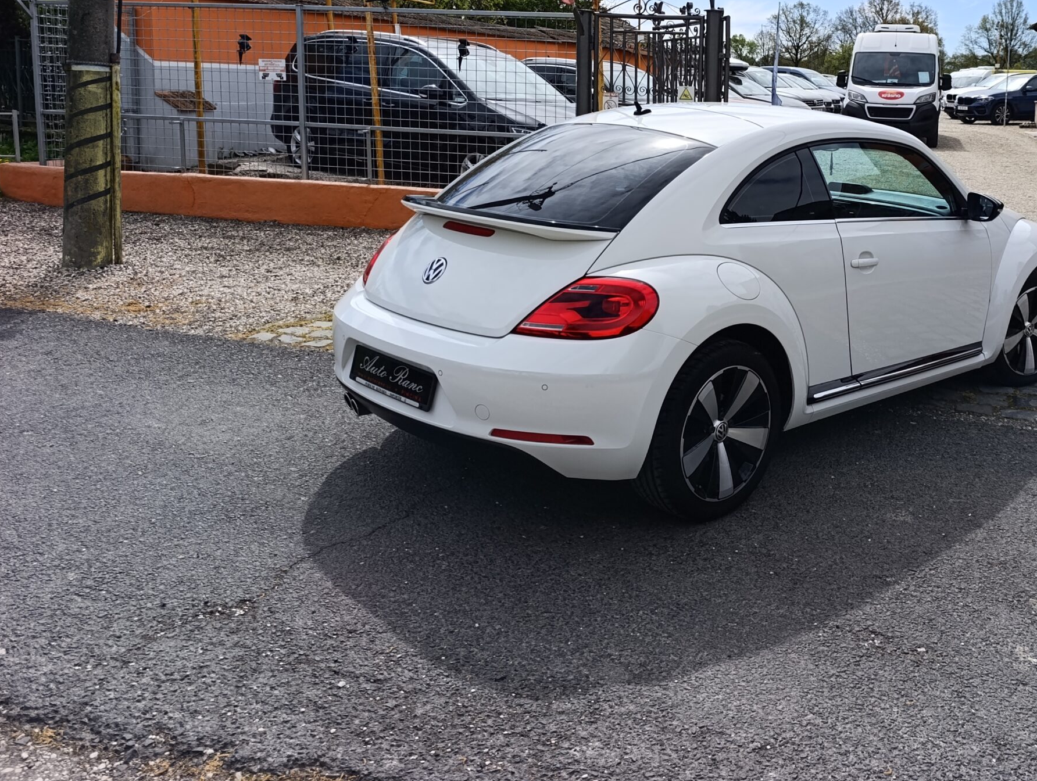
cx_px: 713
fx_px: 990
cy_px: 249
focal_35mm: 33
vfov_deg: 42.4
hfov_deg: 53.9
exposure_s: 1/784
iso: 50
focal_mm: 6.14
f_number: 1.6
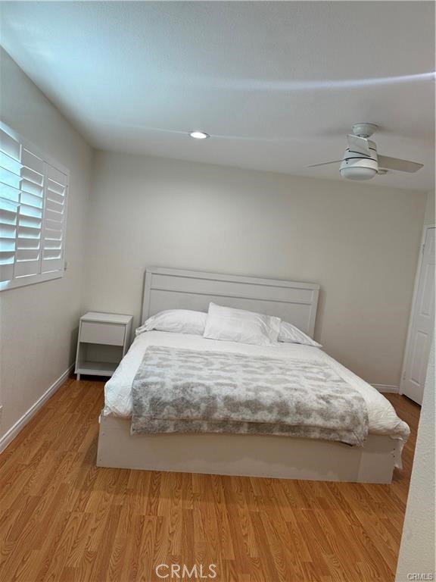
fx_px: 403
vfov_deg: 71.6
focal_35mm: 24
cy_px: 291
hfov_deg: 56.8
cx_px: 218
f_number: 1.78
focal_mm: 6.76
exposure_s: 1/120
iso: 100
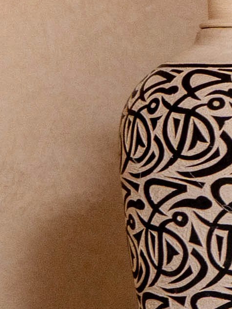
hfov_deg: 4.9
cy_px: 92
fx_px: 1527
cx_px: 1459
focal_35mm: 171
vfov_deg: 11.5
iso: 640
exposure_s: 1/125
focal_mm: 16
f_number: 8
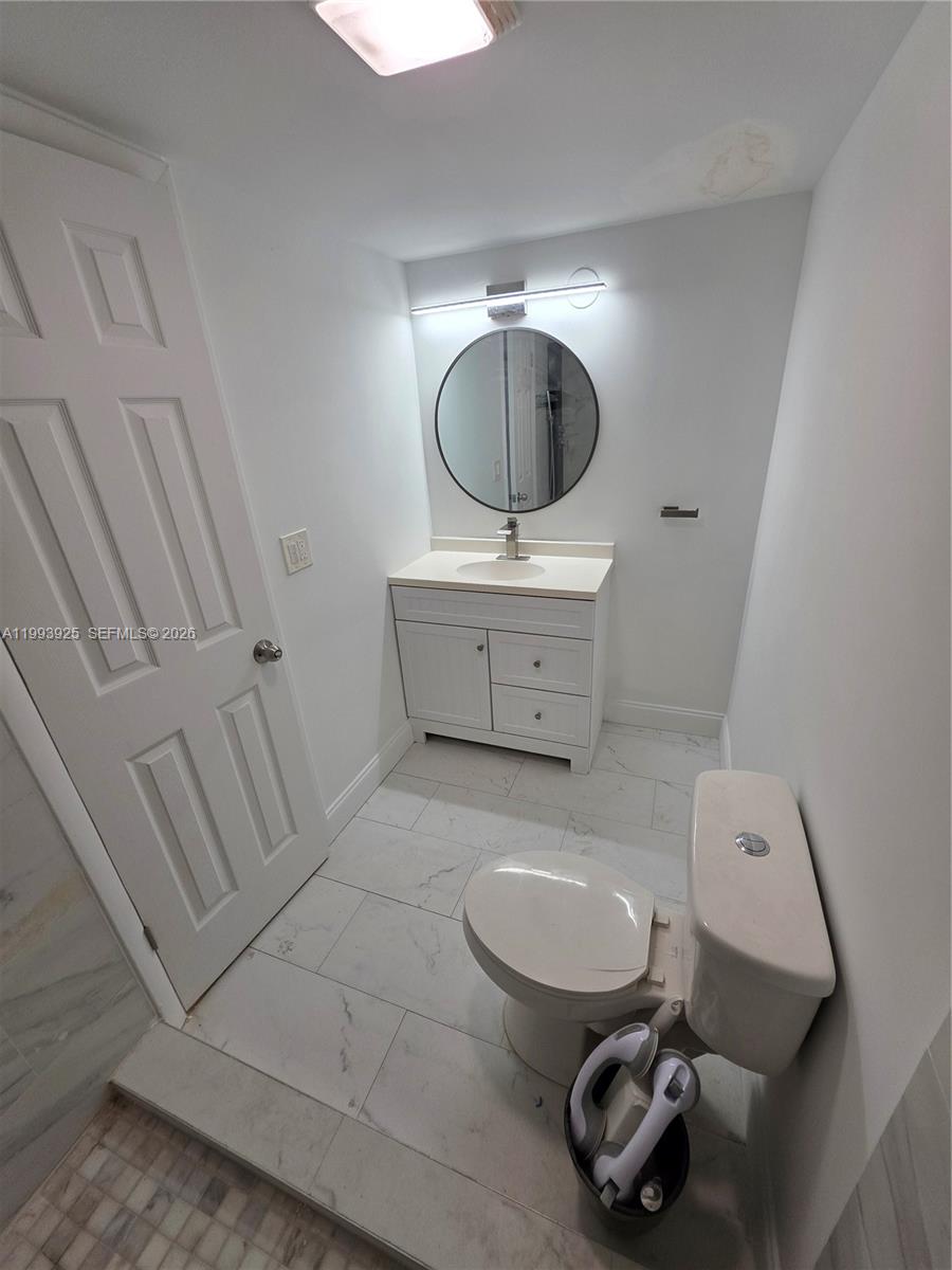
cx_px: 476
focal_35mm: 13
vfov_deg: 106.2
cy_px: 635
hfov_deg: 89.9
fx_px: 477
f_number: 1.9
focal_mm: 2.2
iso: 80
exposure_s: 1/120
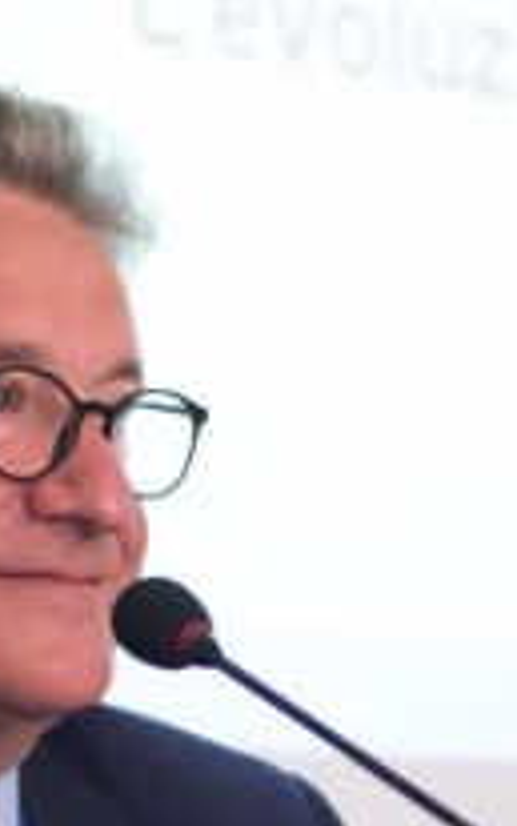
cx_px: 261
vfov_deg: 8.7
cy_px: 704
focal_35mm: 241
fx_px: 5426
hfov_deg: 5.5
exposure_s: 1/160
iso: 2500
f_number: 2.8
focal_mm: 70
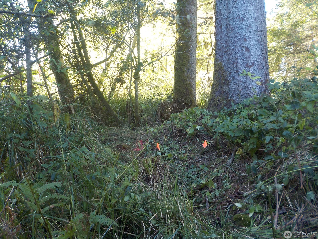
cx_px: 159
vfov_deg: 46.8
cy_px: 120
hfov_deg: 60.0
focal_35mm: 30
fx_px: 276
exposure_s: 1/30
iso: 220
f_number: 3.3
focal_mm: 4.1
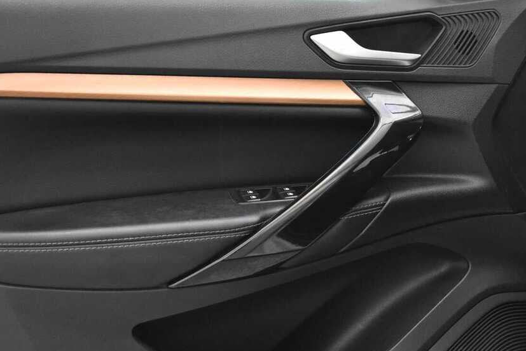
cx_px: 250
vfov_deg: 21.9
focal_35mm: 62
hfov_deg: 32.4
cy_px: 189
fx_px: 906
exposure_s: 1/50
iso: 4500
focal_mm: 38
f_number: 4.8
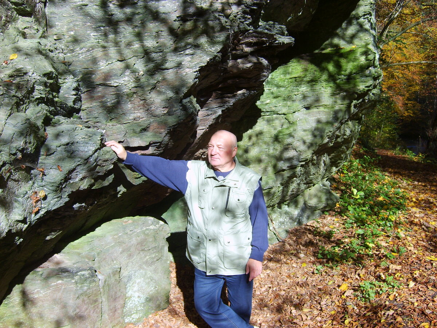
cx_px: 218
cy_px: 164
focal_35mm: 35
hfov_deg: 52.6
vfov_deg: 40.7
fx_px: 442
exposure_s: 1/350
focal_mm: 5.8
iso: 50
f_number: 2.8
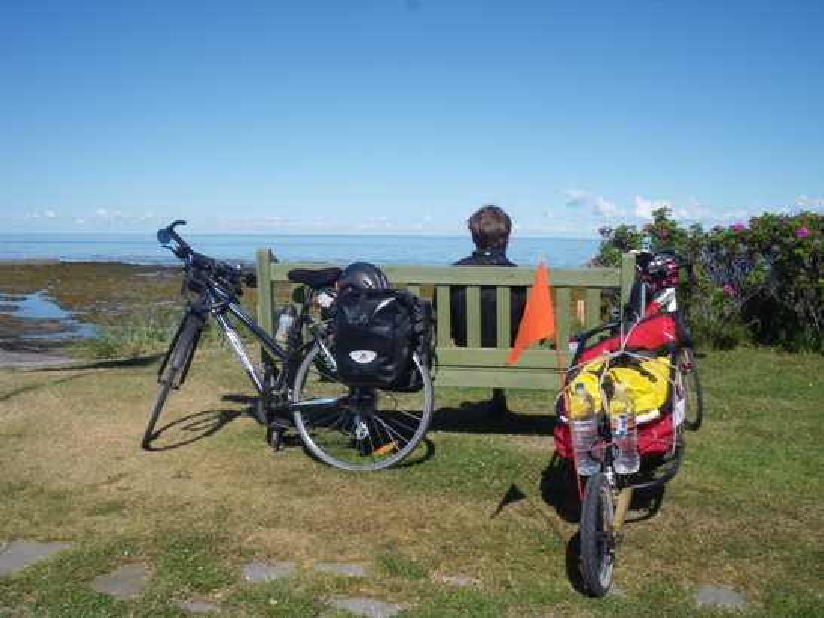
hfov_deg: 51.4
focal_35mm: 36
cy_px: 309
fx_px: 857
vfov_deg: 39.6
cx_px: 412
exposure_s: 1/250
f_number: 5.4
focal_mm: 6.3
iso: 64
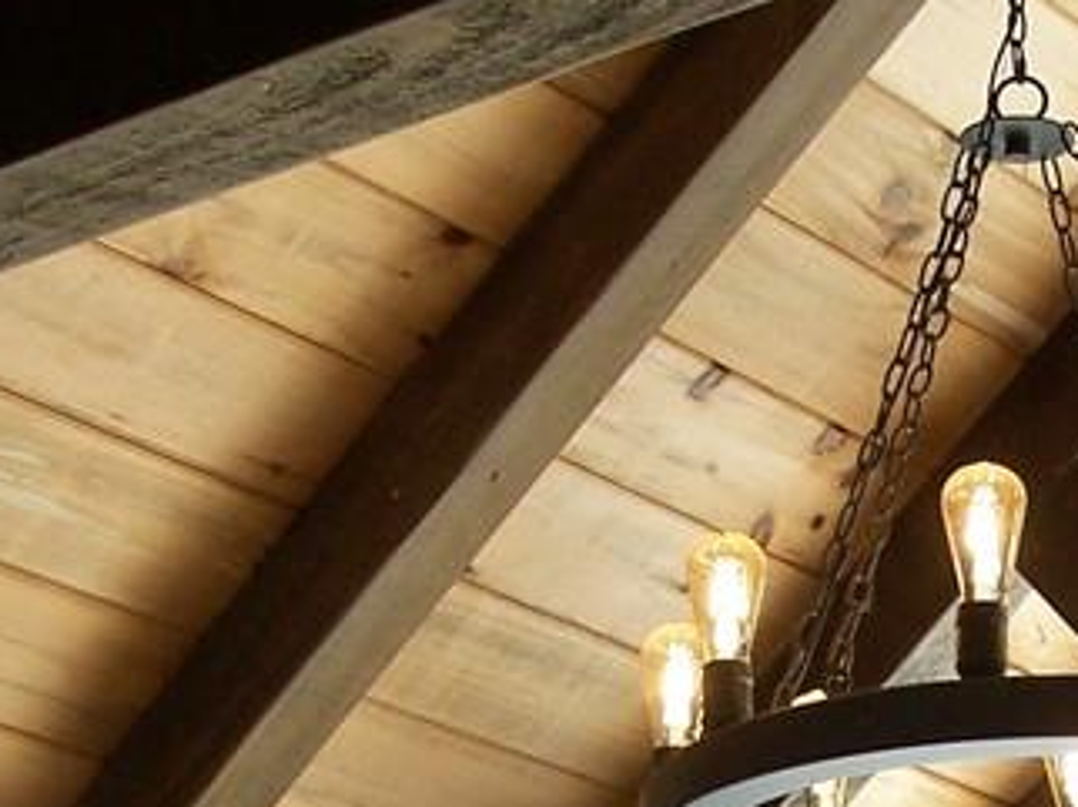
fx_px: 3765
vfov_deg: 11.9
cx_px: 1202
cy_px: 1045
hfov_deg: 15.8
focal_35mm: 121
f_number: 2.8
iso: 80
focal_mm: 6.3
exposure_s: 1/125
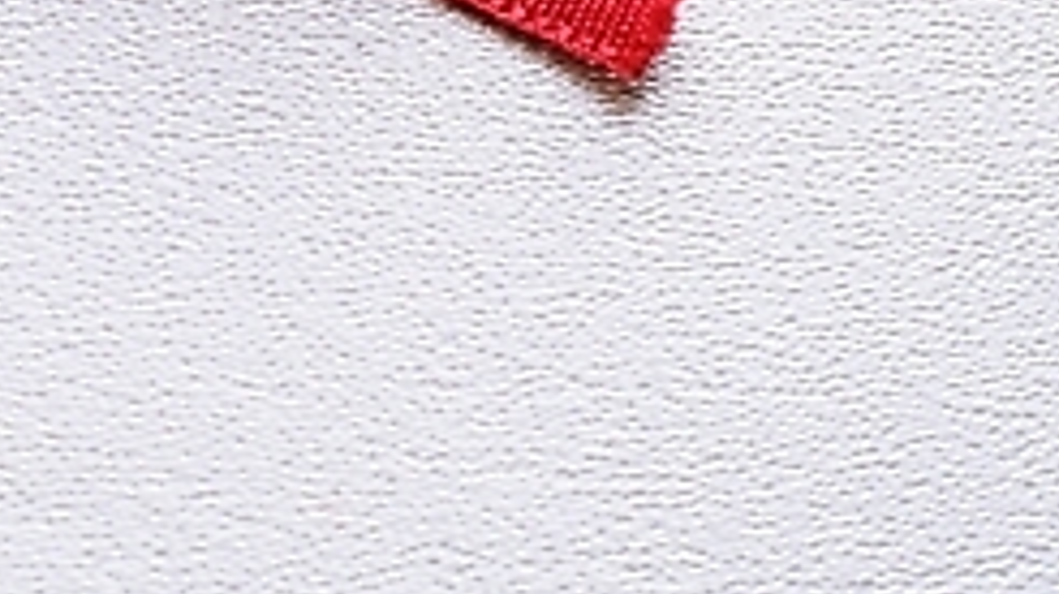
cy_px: 65
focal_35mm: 92
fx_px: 2582
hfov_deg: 22.5
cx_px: 77
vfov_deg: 13.0
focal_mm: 24
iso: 200
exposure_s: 1/40
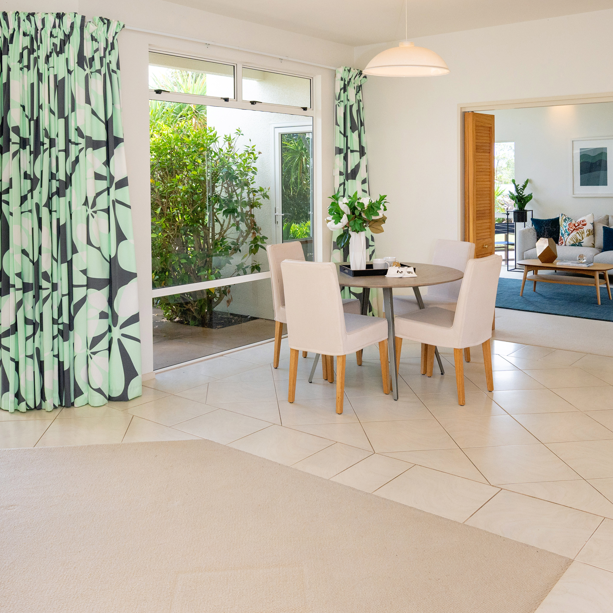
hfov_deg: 48.4
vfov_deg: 47.4
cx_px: 318
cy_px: 187
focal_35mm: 34
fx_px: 681
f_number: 9
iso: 400
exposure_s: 1/125
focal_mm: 19
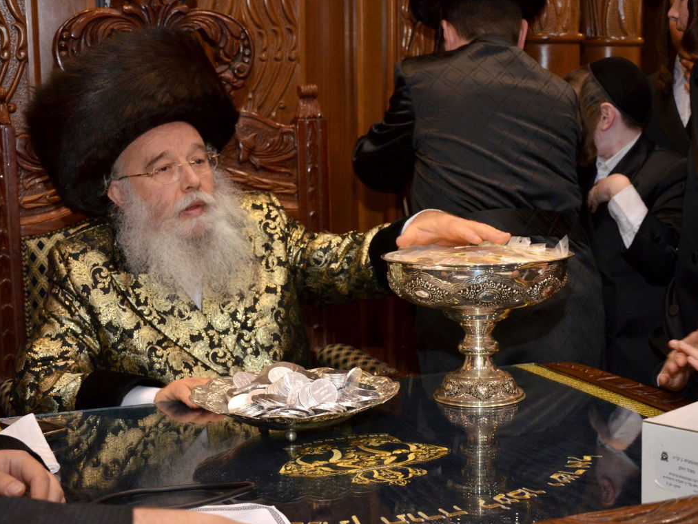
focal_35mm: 56
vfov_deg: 26.1
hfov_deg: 34.3
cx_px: 364
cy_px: 261
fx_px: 1129
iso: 1000
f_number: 7.1
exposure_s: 1/60
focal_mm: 34
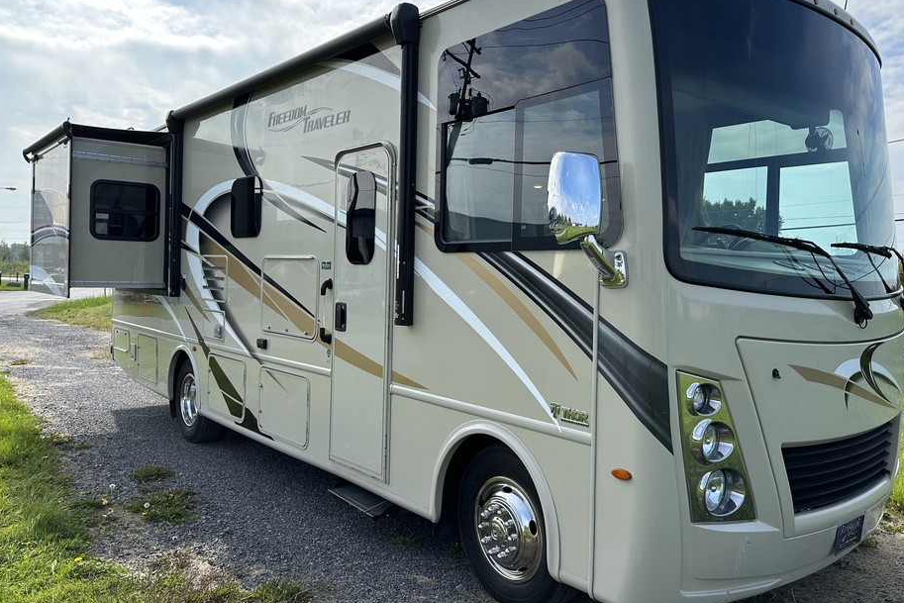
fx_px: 703
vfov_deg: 46.4
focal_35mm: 28
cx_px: 486
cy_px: 273
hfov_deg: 65.4
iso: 80
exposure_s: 1/2967
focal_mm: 6.86
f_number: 1.78
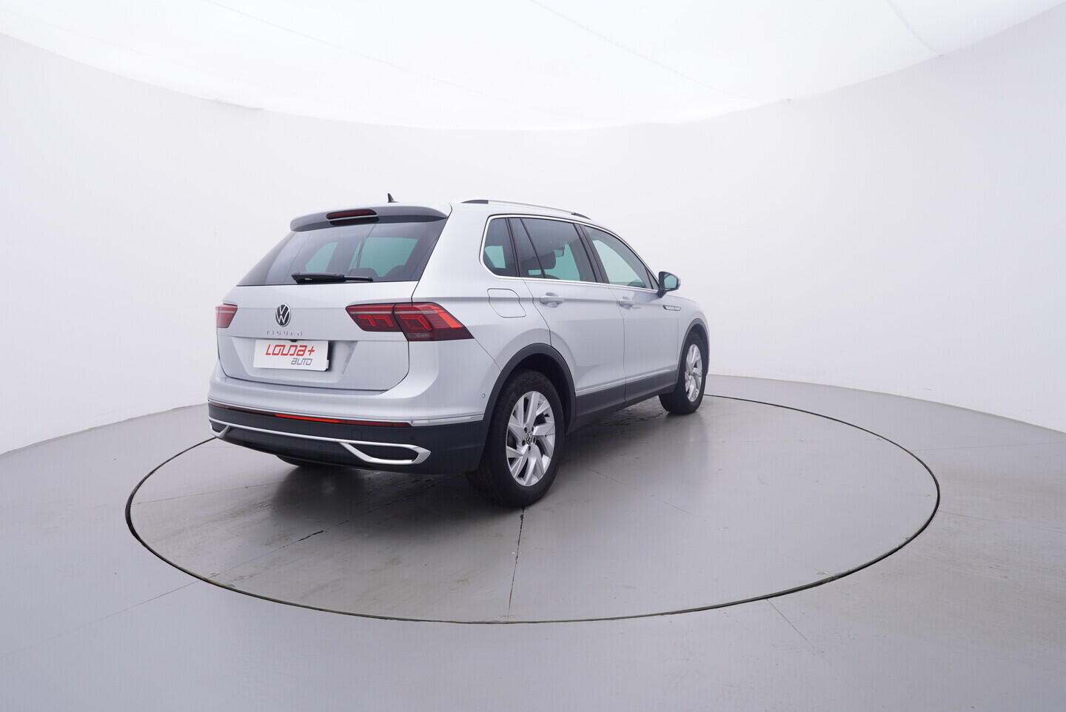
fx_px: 667
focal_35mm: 22
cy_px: 356
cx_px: 533
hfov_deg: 77.3
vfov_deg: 56.2
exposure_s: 1/80
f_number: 5
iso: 200
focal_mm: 15
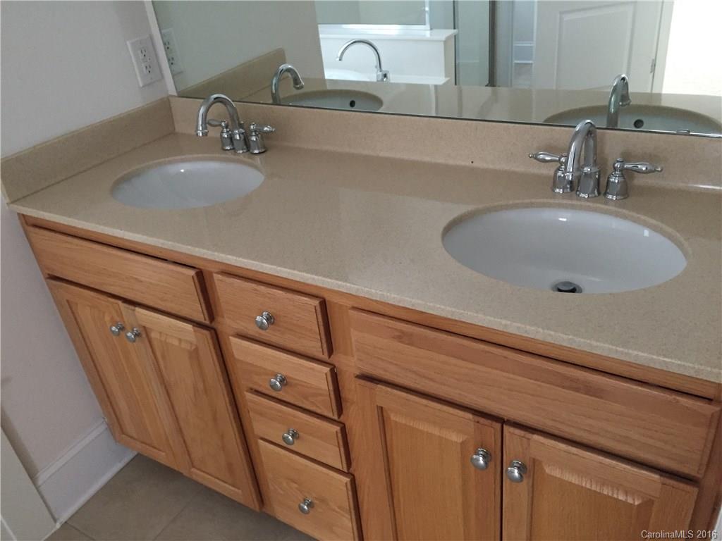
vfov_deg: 48.2
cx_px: 361
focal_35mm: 29
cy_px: 270
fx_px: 605
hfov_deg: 61.7
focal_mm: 4.15
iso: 250
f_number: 2.2
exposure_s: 1/15
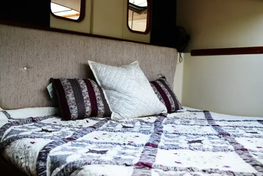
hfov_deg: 46.4
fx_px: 307
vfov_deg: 31.9
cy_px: 88
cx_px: 132
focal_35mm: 42
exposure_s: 1/125
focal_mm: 28
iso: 360
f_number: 5.6
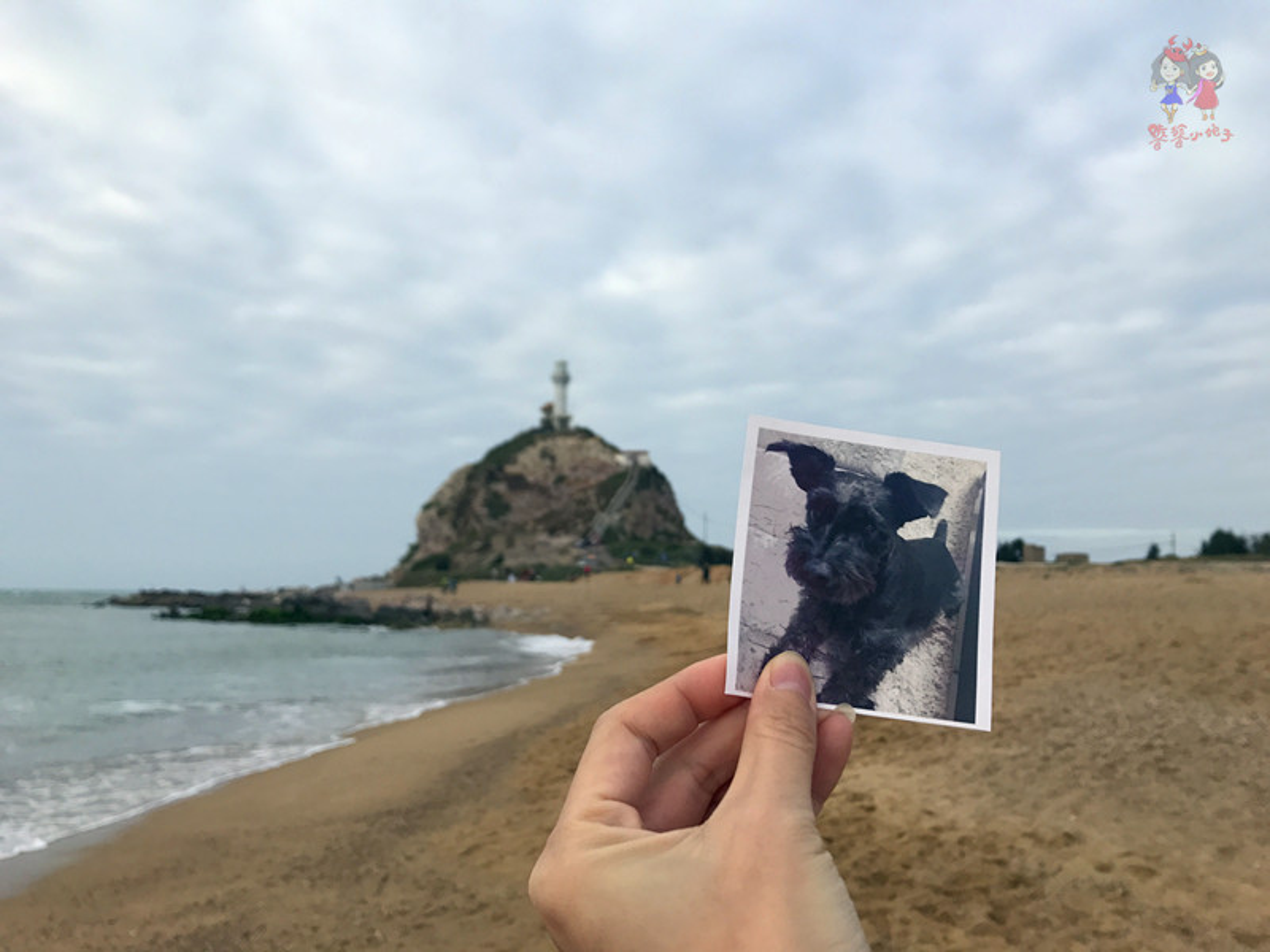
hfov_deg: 63.4
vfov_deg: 49.7
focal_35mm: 28
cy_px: 476
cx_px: 635
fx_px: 1027
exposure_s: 1/967
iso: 20
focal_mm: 3.99
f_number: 1.8
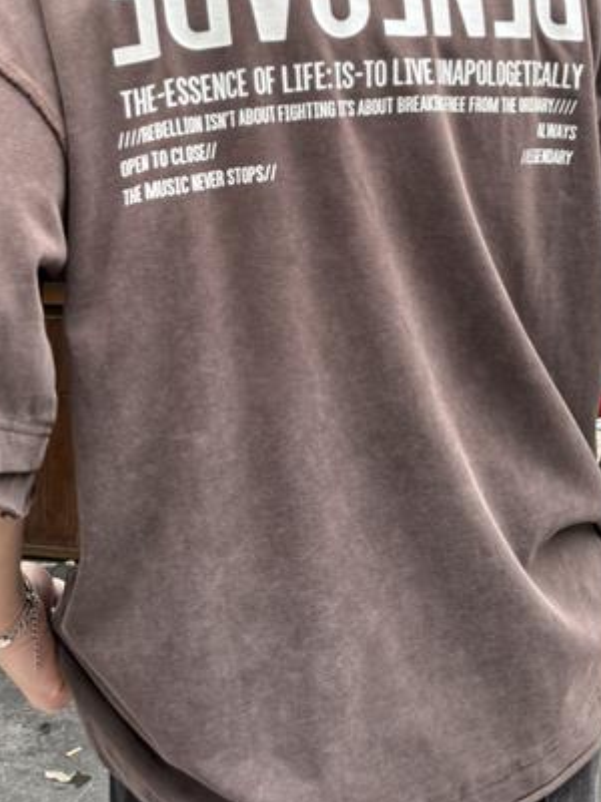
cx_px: 294
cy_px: 140
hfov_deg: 30.3
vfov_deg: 37.9
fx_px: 1111
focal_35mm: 48
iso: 100
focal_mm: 6.76
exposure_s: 1/243
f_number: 1.78
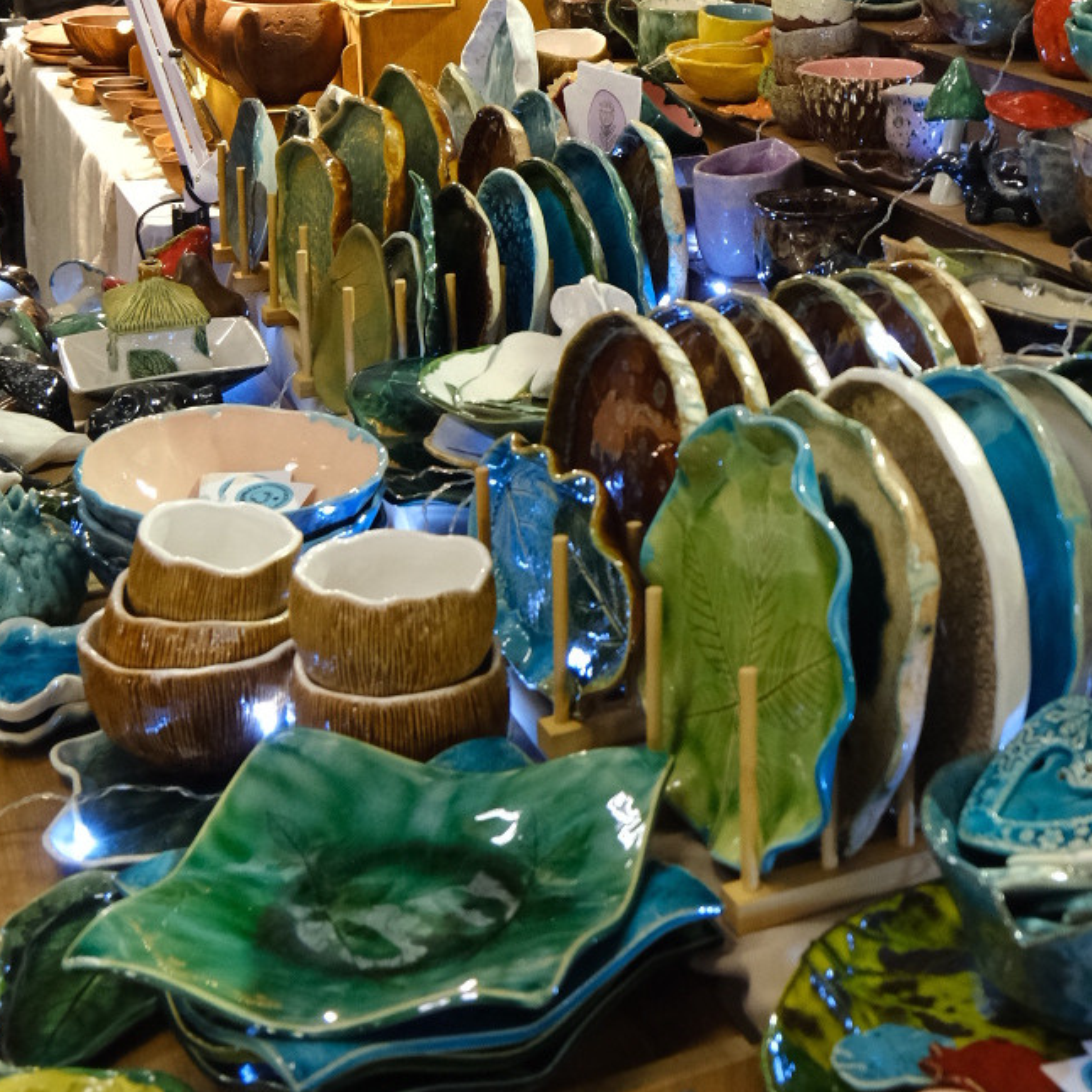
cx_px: 922
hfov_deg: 29.6
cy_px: 174
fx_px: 1999
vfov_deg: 29.6
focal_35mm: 56
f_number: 4
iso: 2000
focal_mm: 16
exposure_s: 1/30
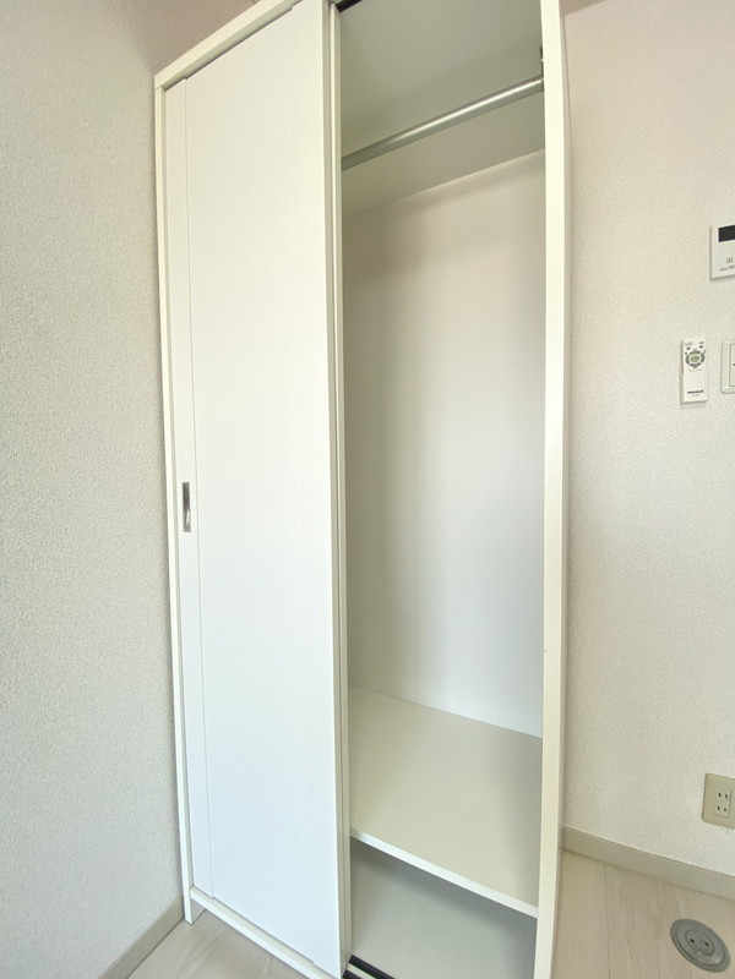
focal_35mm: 13
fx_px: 368
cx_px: 368
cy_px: 490
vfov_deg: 106.2
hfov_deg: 89.9
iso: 100
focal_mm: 1.54
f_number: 2.4
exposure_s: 1/100
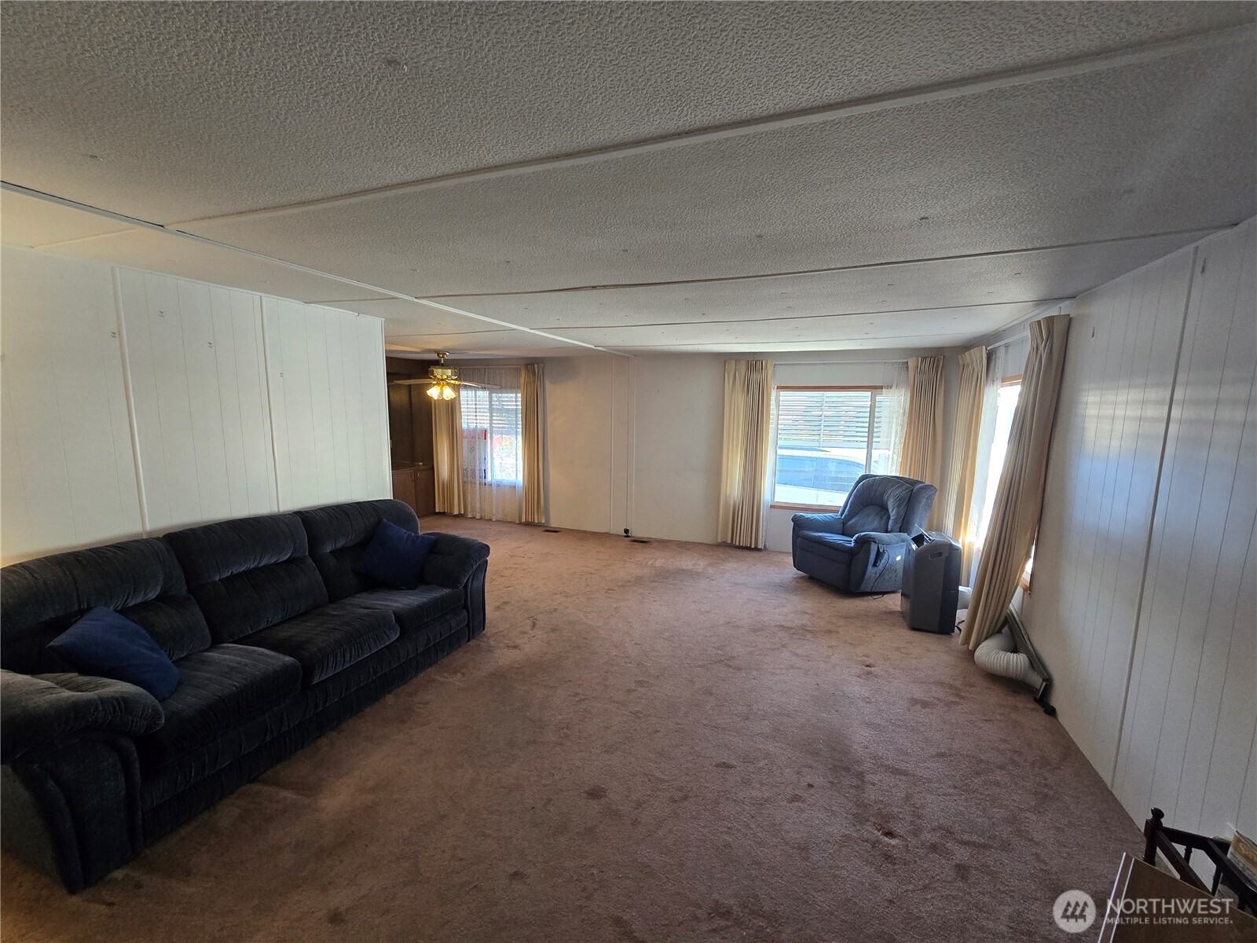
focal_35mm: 13
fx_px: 472
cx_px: 628
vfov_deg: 89.9
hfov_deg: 106.2
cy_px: 472
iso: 200
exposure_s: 1/60
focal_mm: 2.2
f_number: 2.2
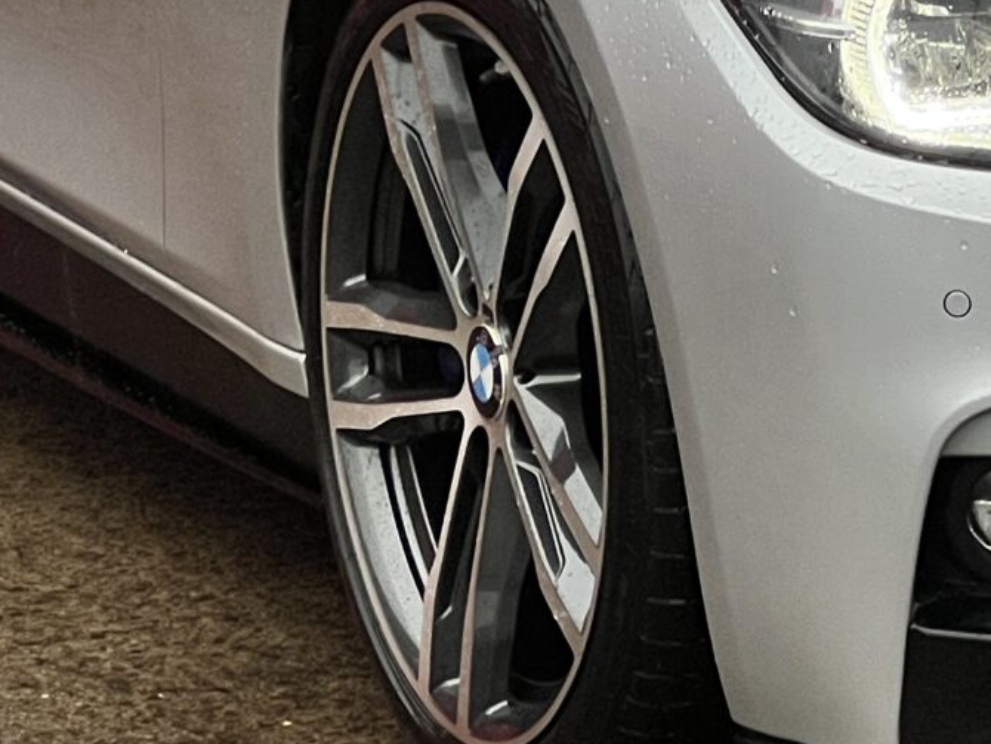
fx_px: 8420
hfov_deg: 6.7
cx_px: 1121
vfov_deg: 5.0
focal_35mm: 294
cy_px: -413
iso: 32
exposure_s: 1/126
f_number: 2.8
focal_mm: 9
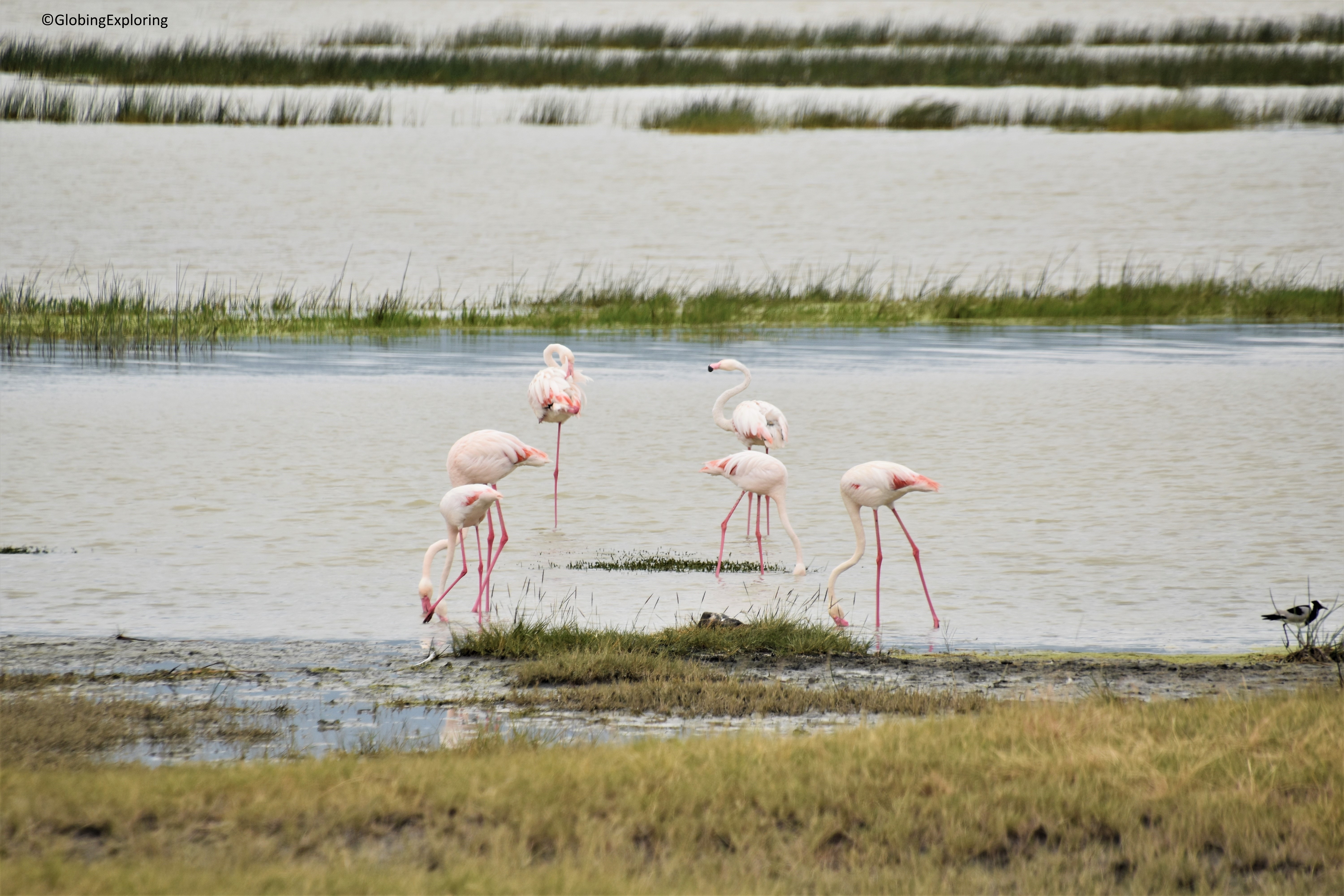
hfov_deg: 3.4
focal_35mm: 600
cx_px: 672
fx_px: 22398
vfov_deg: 2.3
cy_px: 448
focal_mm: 400
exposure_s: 1/500
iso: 200
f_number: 8
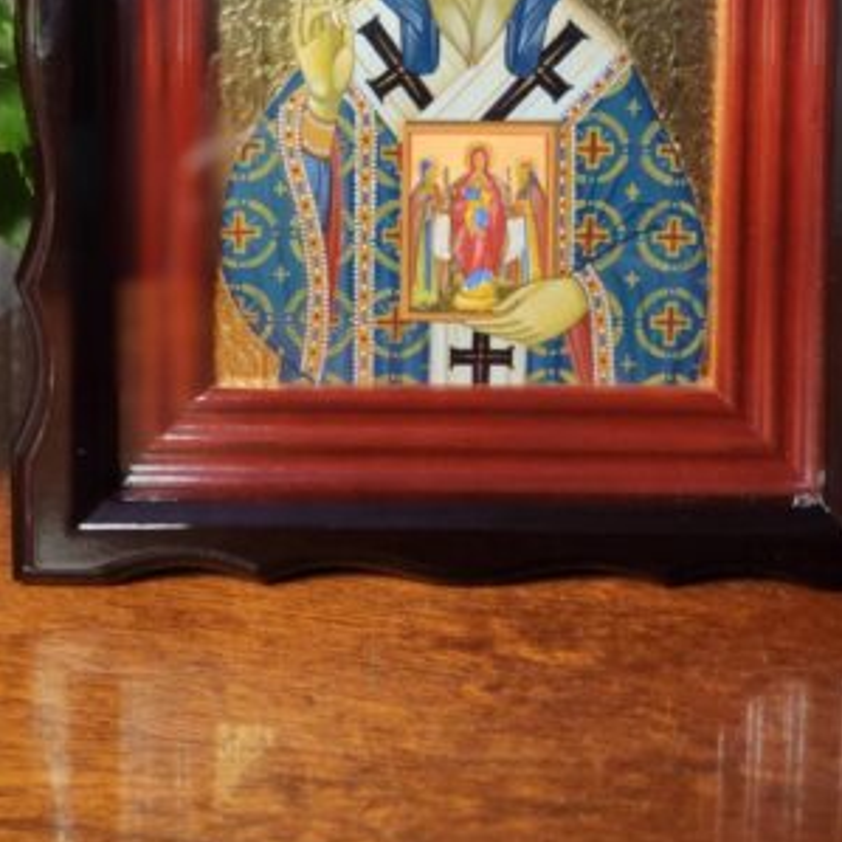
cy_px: 61
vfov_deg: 39.3
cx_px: 467
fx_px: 1073
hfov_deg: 42.8
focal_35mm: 39
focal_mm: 5.4
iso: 320
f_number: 1.8
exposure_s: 1/100
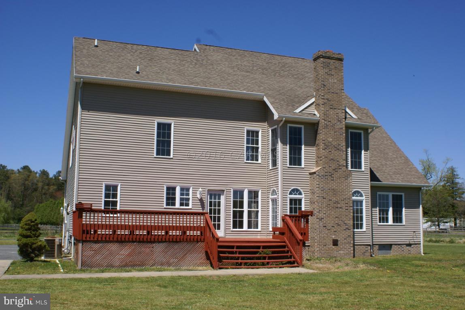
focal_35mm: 39
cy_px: 155
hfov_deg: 49.5
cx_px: 232
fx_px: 504
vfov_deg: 34.3
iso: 100
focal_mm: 26
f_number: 16
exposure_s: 1/125
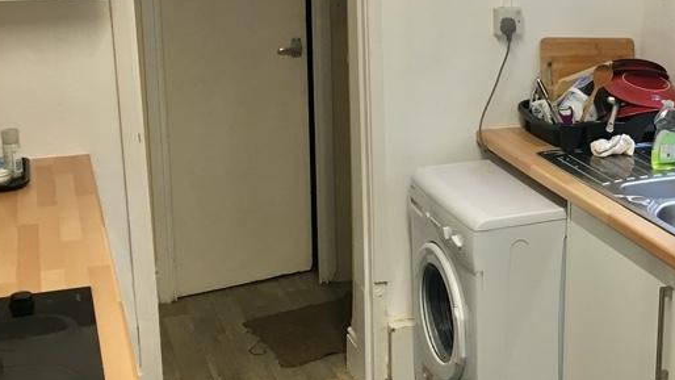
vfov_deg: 19.1
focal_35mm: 63
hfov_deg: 32.7
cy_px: 133
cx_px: 510
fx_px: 1127
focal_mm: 4.15
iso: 80
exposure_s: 1/33
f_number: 2.2
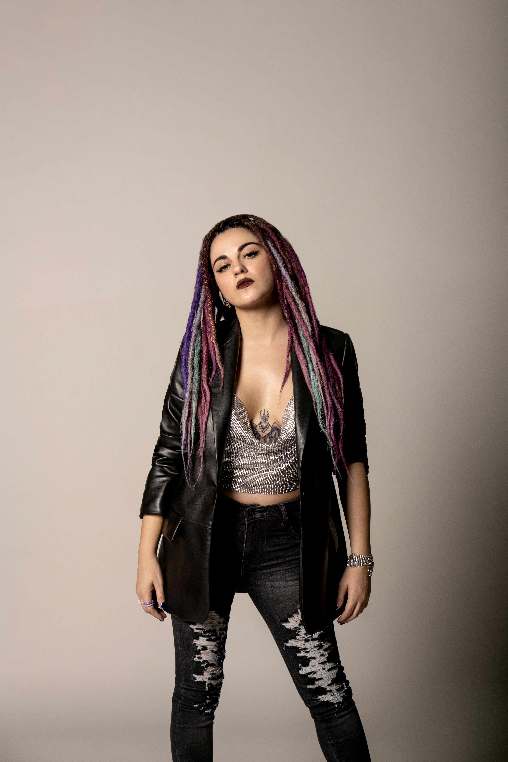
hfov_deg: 26.0
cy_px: 381
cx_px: 254
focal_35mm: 52
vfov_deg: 38.2
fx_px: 1101
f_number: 4
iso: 500
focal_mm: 52
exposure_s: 1/200
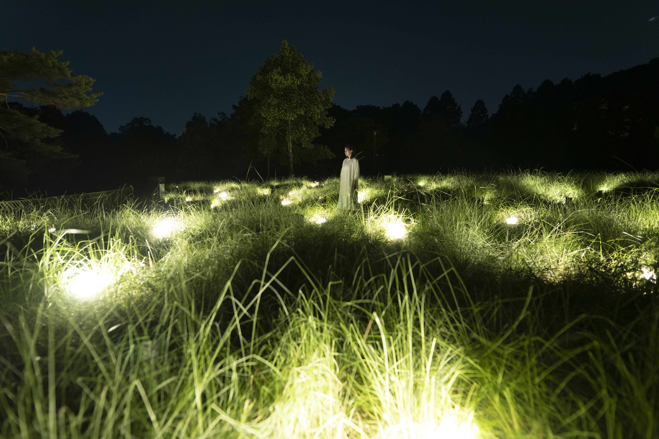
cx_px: 330
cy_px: 220
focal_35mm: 20
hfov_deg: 84.0
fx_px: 366
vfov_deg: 61.9
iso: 2500
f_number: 2.5
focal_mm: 20
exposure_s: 1/50
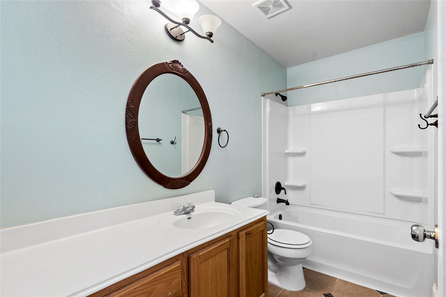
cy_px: 148
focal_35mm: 18
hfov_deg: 91.6
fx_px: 217
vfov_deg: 68.9
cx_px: 223
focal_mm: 17.5
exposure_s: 2.5
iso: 125
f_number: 8
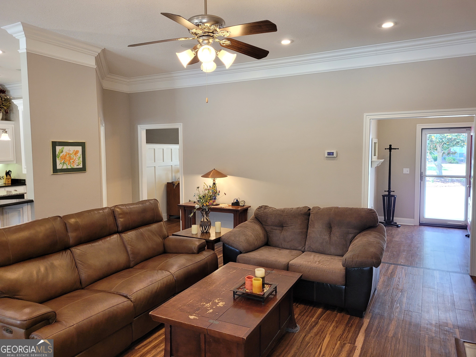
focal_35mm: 26
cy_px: 178
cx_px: 238
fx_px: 358
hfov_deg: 67.3
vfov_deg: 53.1
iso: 250
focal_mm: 5.4
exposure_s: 1/120
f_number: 1.8
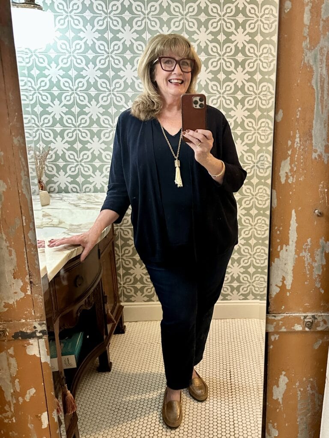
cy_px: 219
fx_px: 304
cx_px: 164
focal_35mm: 24
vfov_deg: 71.6
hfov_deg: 56.8
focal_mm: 6.86
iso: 500
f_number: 1.78
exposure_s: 1/60
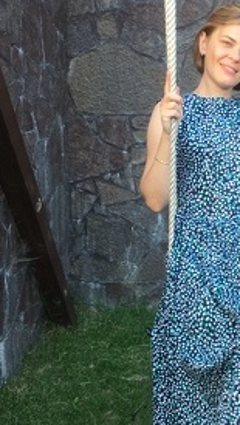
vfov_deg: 30.4
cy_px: 264
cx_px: 255
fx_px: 779
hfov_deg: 17.0
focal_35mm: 69
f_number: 2.2
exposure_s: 1/50
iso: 32
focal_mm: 4.15
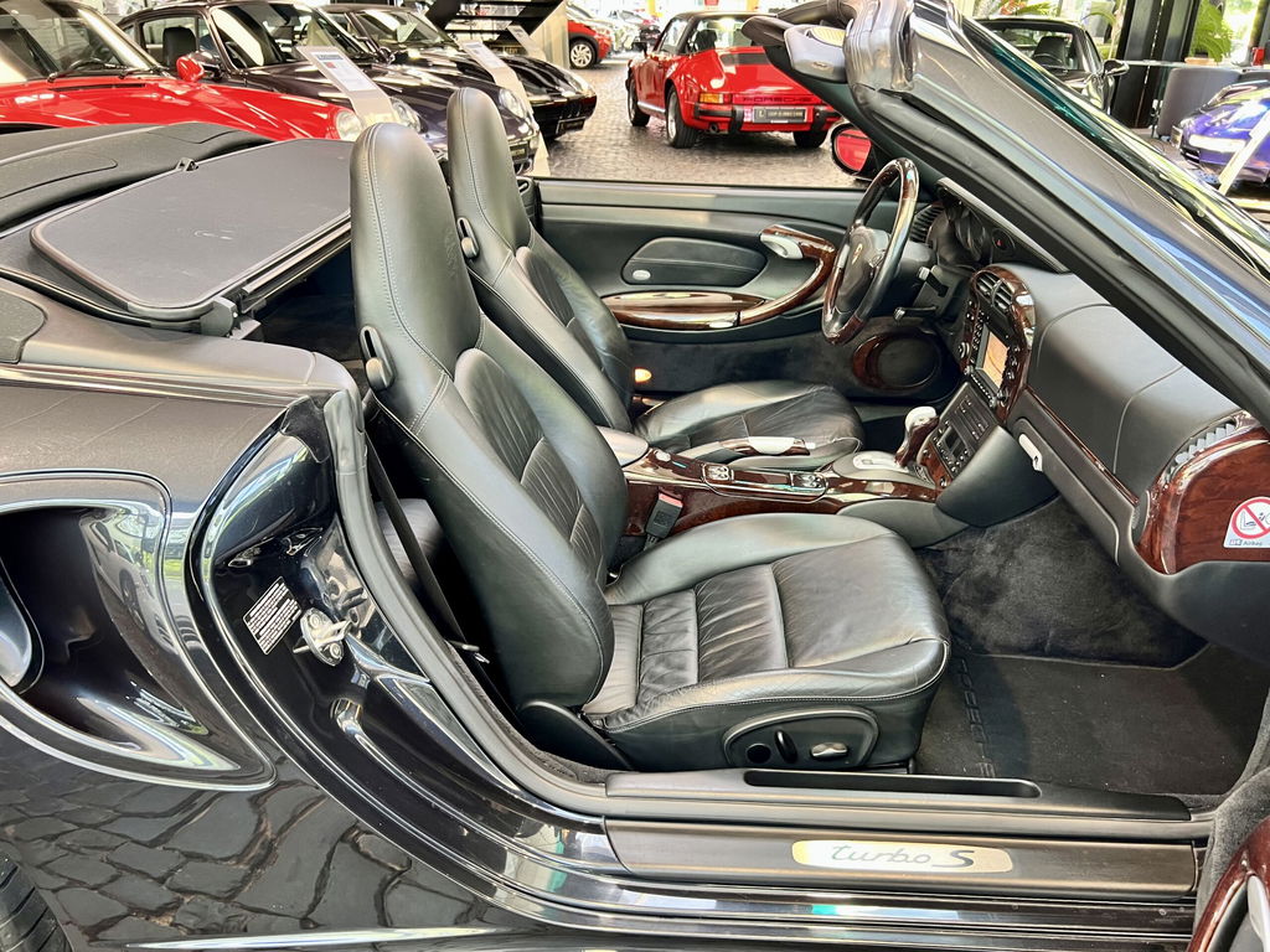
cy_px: 476
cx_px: 635
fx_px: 954
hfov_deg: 67.3
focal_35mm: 26
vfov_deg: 53.1
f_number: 1.5
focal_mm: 5.7
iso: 160
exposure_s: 1/60
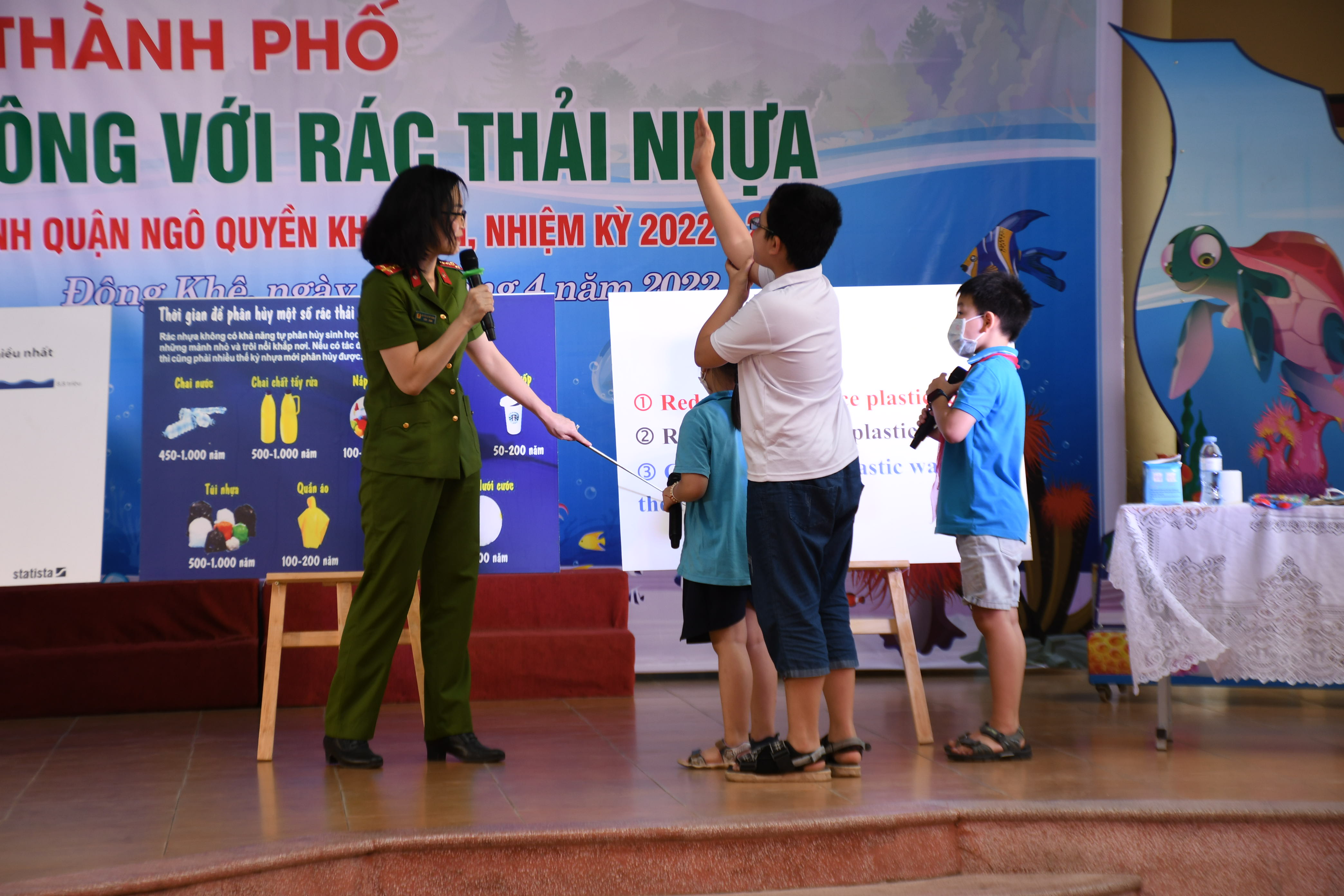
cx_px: 672
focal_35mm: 105
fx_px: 3920
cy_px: 448
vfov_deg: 13.0
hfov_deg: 19.5
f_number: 5
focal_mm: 70
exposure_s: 1/200
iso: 320
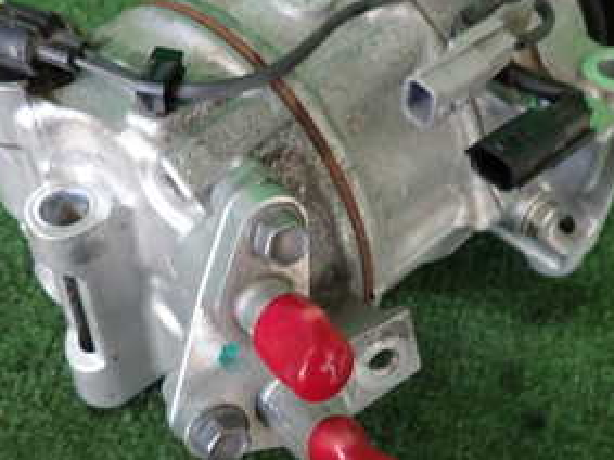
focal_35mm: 53
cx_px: 321
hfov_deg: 36.2
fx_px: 940
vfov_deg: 27.5
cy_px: 239
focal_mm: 4.5
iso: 160
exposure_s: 1/60
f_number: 2
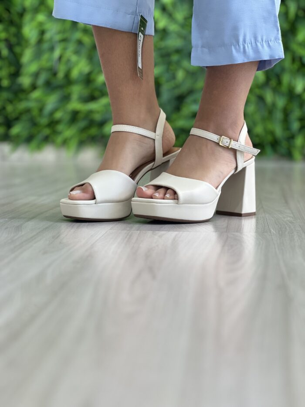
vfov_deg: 25.3
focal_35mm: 77
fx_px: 904
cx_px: 152
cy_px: 204
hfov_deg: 19.1
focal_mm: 9
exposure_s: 1/120
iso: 160
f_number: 2.8
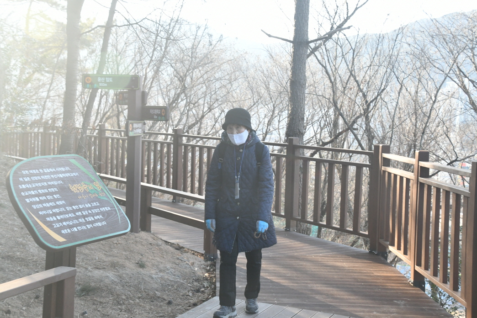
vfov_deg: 26.0
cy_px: 159
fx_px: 689
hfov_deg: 38.2
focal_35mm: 52
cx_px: 238
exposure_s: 1/200
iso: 1000
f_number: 7.1
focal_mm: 35
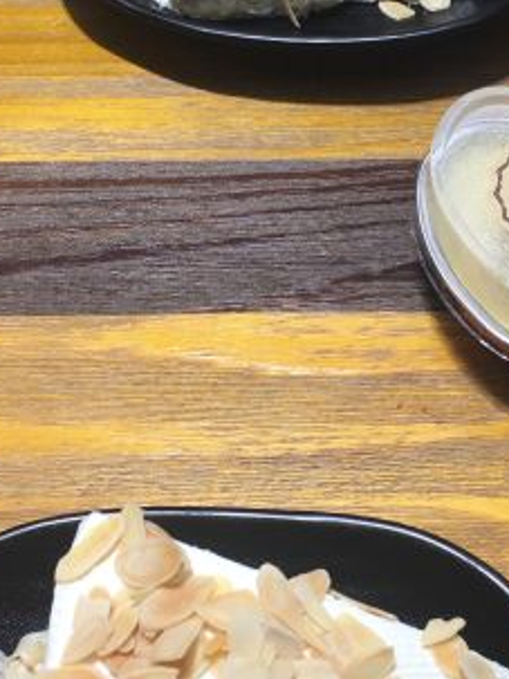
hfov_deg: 21.8
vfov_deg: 28.9
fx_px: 1314
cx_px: 340
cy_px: 282
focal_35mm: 67
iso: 32
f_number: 2.2
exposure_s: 1/50
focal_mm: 4.15
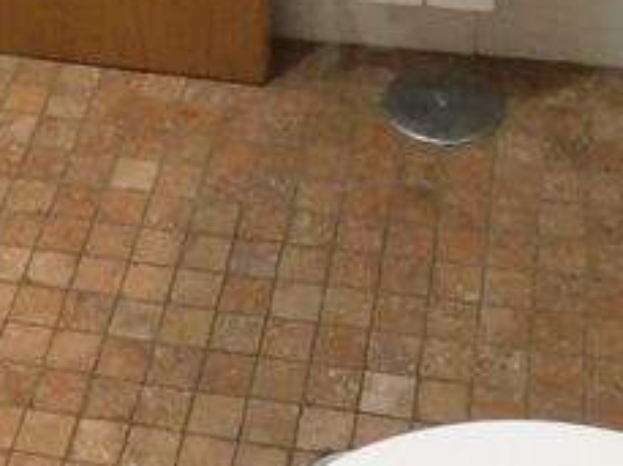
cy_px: -343
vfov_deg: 13.1
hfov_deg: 18.9
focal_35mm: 103
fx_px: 1851
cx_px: 101
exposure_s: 1/25
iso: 400
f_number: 3
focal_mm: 4
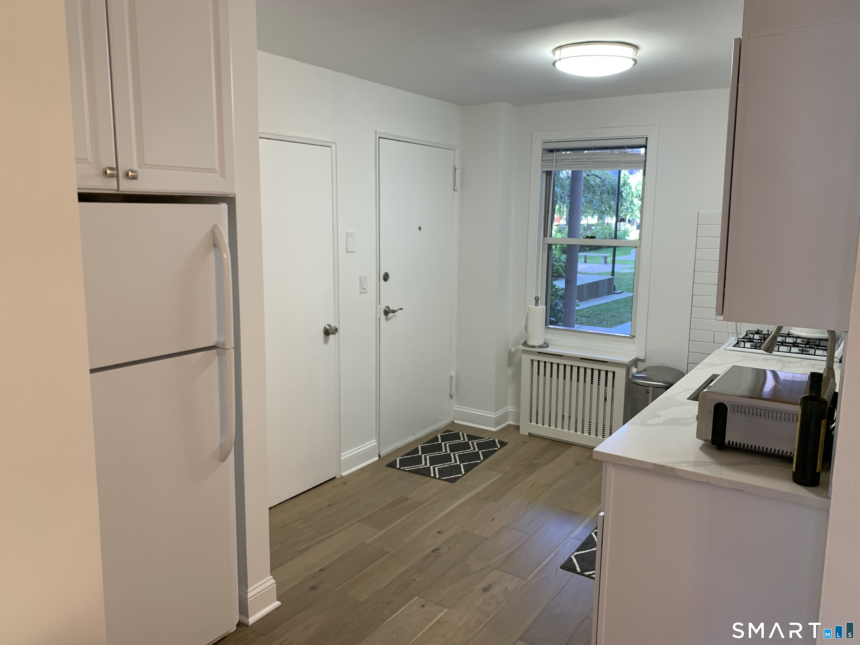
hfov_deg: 67.3
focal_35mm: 26
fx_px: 646
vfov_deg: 53.1
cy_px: 322
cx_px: 430
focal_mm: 4.25
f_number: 1.8
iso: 125
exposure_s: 1/60
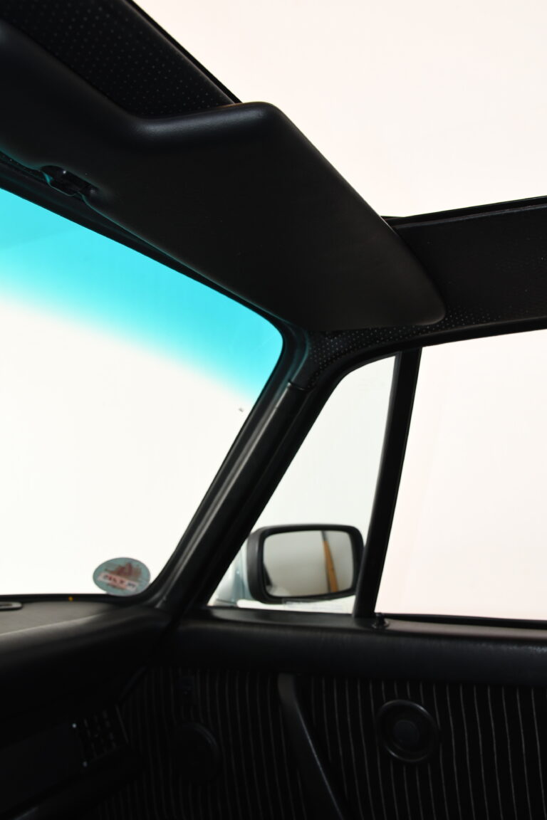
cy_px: 410
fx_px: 752
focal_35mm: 33
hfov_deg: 40.0
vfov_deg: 57.2
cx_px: 274
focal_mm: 22
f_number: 4.5
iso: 800
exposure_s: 1/100
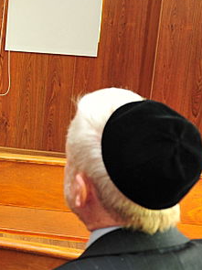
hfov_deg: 16.3
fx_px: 623
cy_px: 86
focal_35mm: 80
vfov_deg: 24.3
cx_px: -130
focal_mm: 24
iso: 1000
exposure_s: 1/80
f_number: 3.5
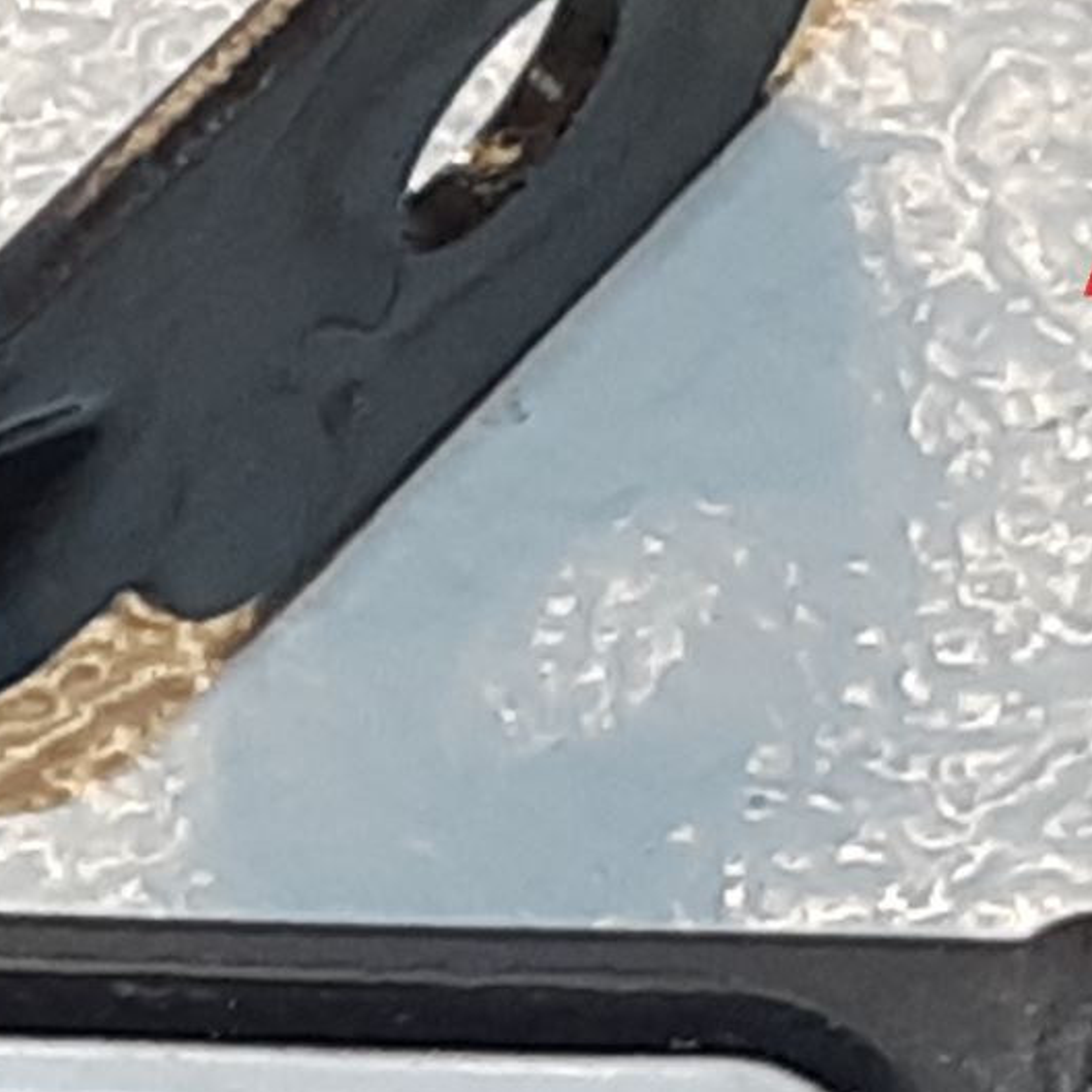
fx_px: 3176
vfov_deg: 17.9
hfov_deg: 19.3
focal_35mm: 89
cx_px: 237
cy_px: 1534
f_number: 1.7
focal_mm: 3.93
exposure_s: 1/50
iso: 50
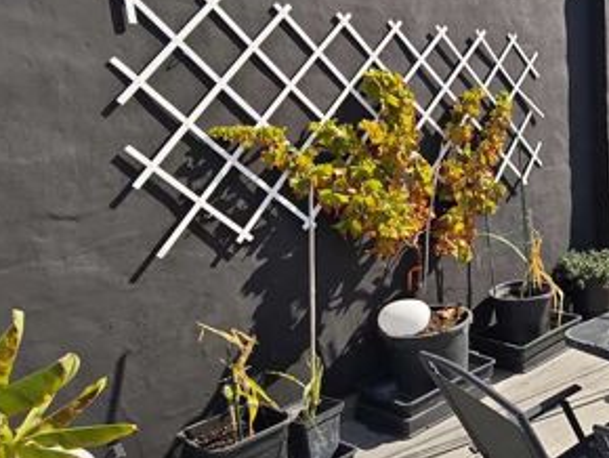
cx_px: 665
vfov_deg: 41.8
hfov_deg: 42.7
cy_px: 225
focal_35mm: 34
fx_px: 599
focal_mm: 2.16
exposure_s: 1/640
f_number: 2.2
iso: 50
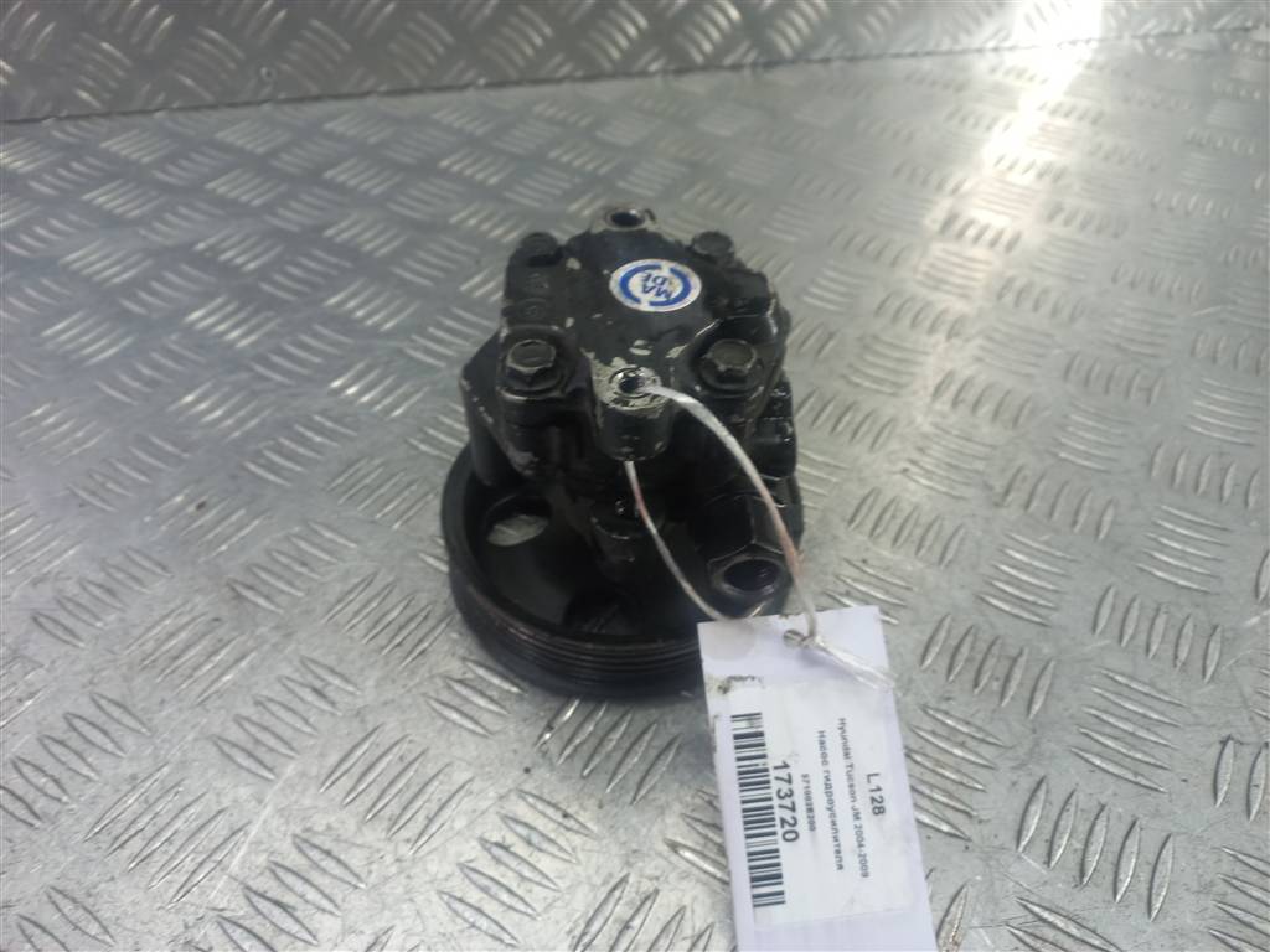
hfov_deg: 69.4
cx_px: 635
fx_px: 917
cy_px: 476
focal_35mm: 25
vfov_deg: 54.9
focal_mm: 4.6
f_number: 1.8
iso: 64
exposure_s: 1/50
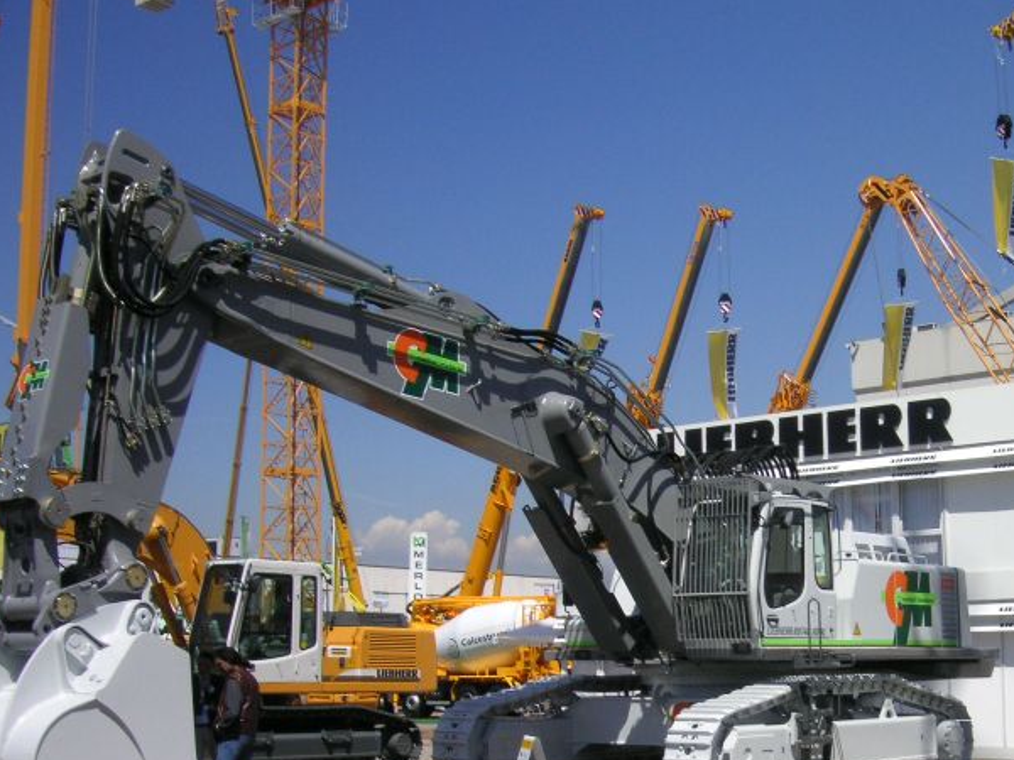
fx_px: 1523
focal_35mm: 52
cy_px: 451
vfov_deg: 28.0
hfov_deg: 36.8
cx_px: 497
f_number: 6.7
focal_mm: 6.5
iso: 50
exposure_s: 1/500
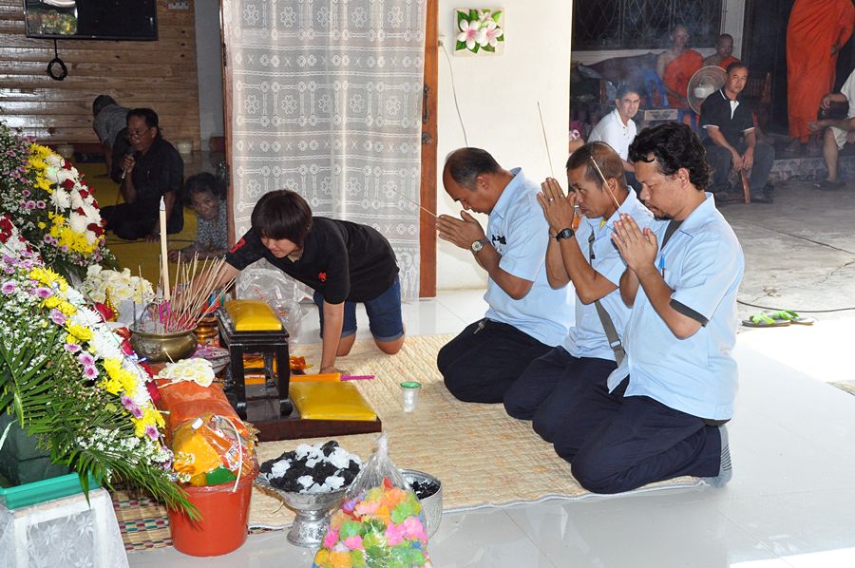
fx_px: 1246
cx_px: 428
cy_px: 284
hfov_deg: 37.9
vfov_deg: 25.7
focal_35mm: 52
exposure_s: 1/200
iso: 1600
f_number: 8
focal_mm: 35
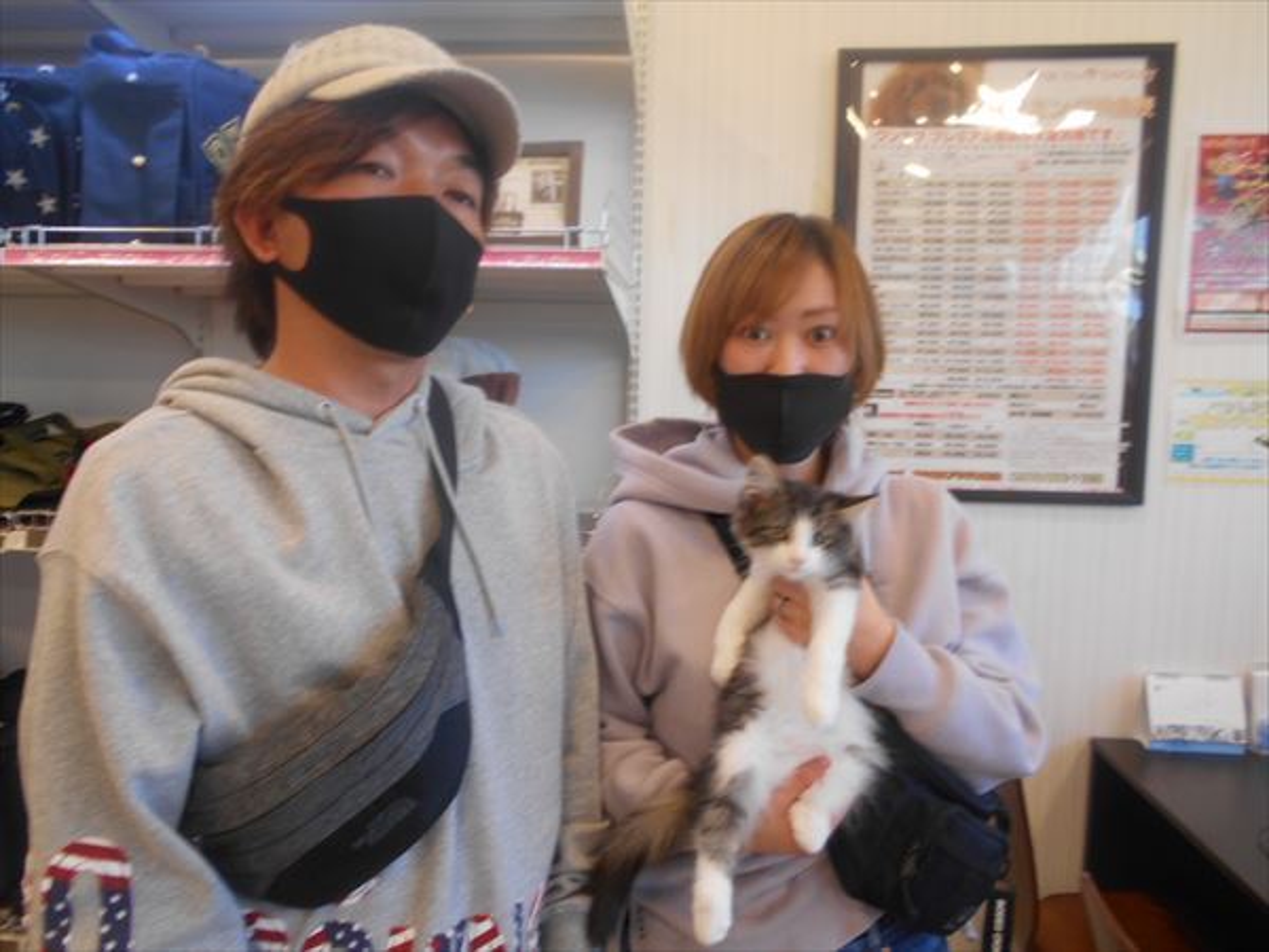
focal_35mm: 26
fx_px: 953
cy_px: 476
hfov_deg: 67.3
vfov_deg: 53.1
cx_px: 634
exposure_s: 1/30
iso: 100
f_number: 3.2
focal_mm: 4.6
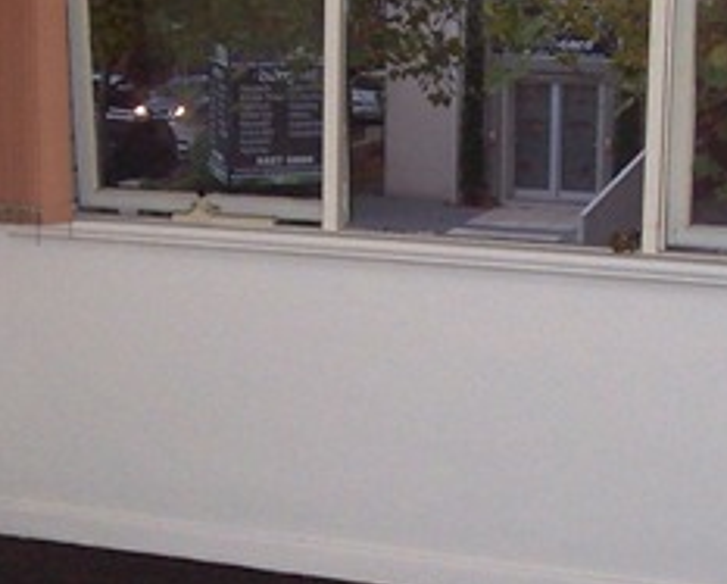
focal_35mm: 91
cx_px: 293
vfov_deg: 16.9
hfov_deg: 21.0
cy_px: 372
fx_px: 1960
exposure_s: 1/60
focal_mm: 5.6
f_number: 2.7
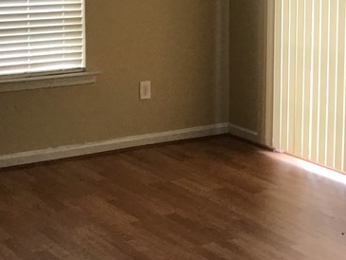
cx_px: 340
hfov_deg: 21.7
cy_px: 48
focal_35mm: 87
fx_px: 870
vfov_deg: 16.8
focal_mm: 3.3
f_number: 2.4
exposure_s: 1/40
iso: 32
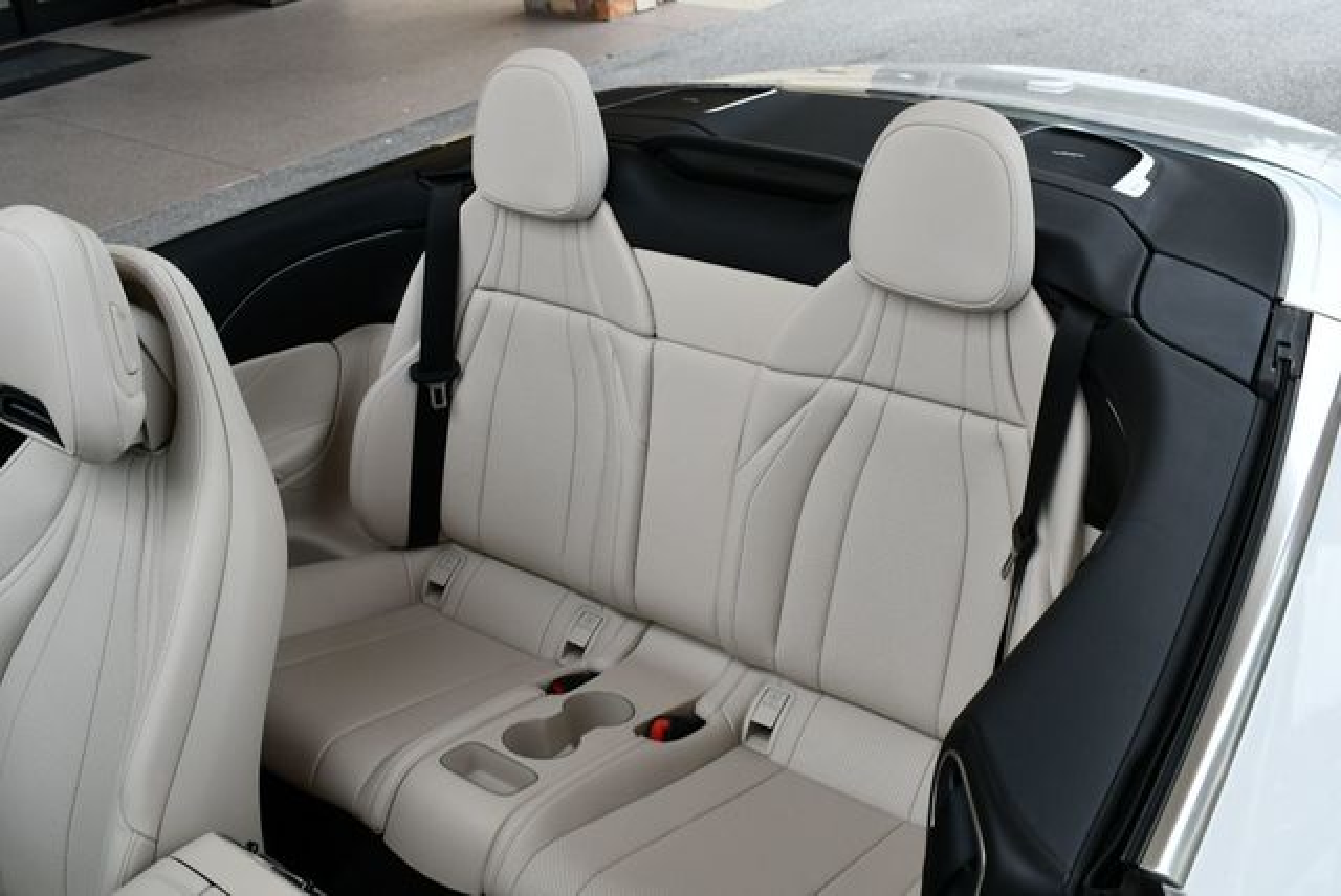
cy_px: 448
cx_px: 670
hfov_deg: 53.1
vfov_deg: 36.9
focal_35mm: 36
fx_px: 1342
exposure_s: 1/250
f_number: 5.6
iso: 200
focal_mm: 18
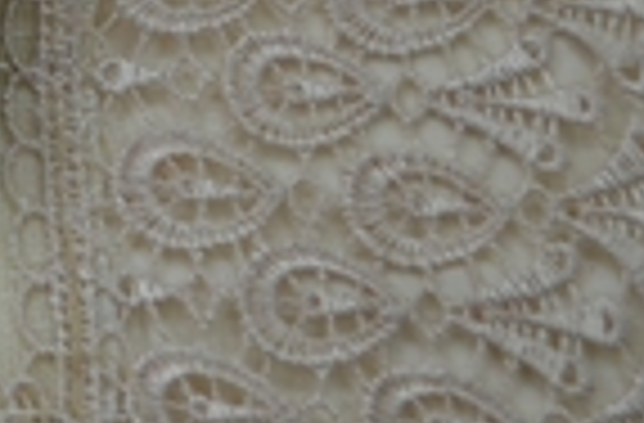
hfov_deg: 9.0
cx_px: -991
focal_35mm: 202
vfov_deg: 6.6
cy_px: -302
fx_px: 3598
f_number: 5.6
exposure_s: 1/60
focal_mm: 24
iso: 360
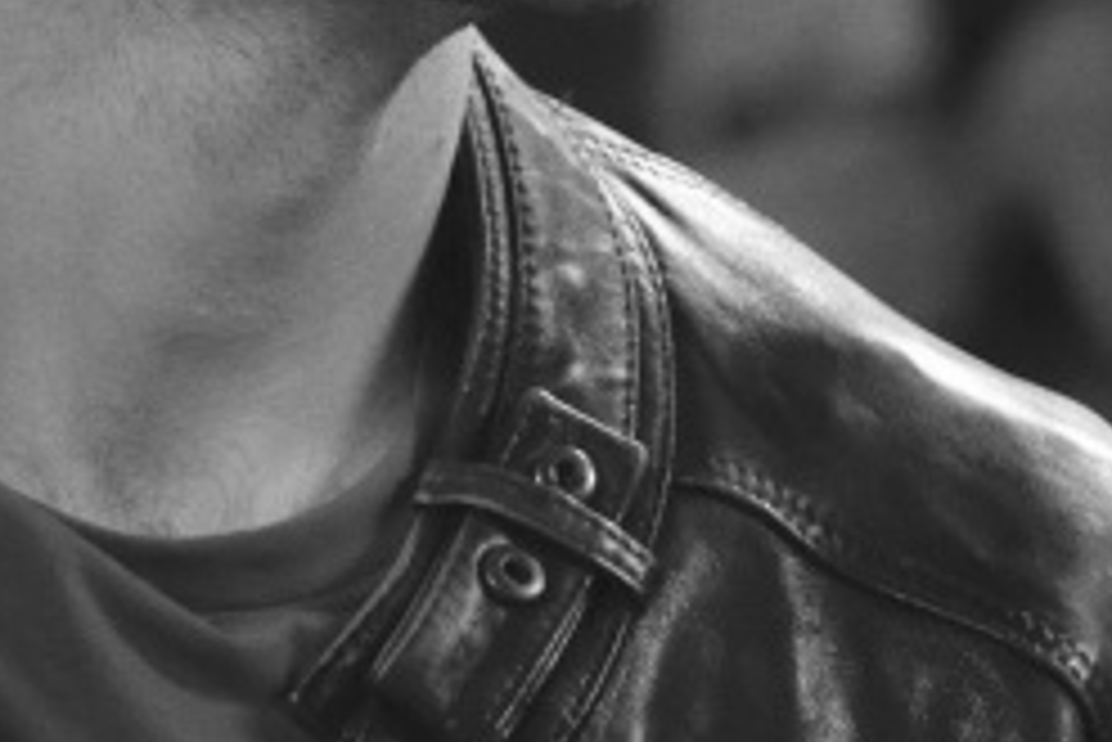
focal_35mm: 660
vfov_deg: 2.1
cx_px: 1450
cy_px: 72
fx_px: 20398
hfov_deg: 3.1
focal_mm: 90.6
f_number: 2.8
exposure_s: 1/200
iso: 6400
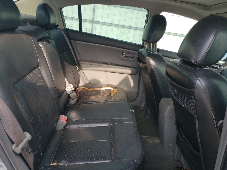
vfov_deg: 51.4
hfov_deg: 65.3
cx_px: 115
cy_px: 82
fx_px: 177
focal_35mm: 27
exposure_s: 1/303
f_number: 1.5
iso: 50
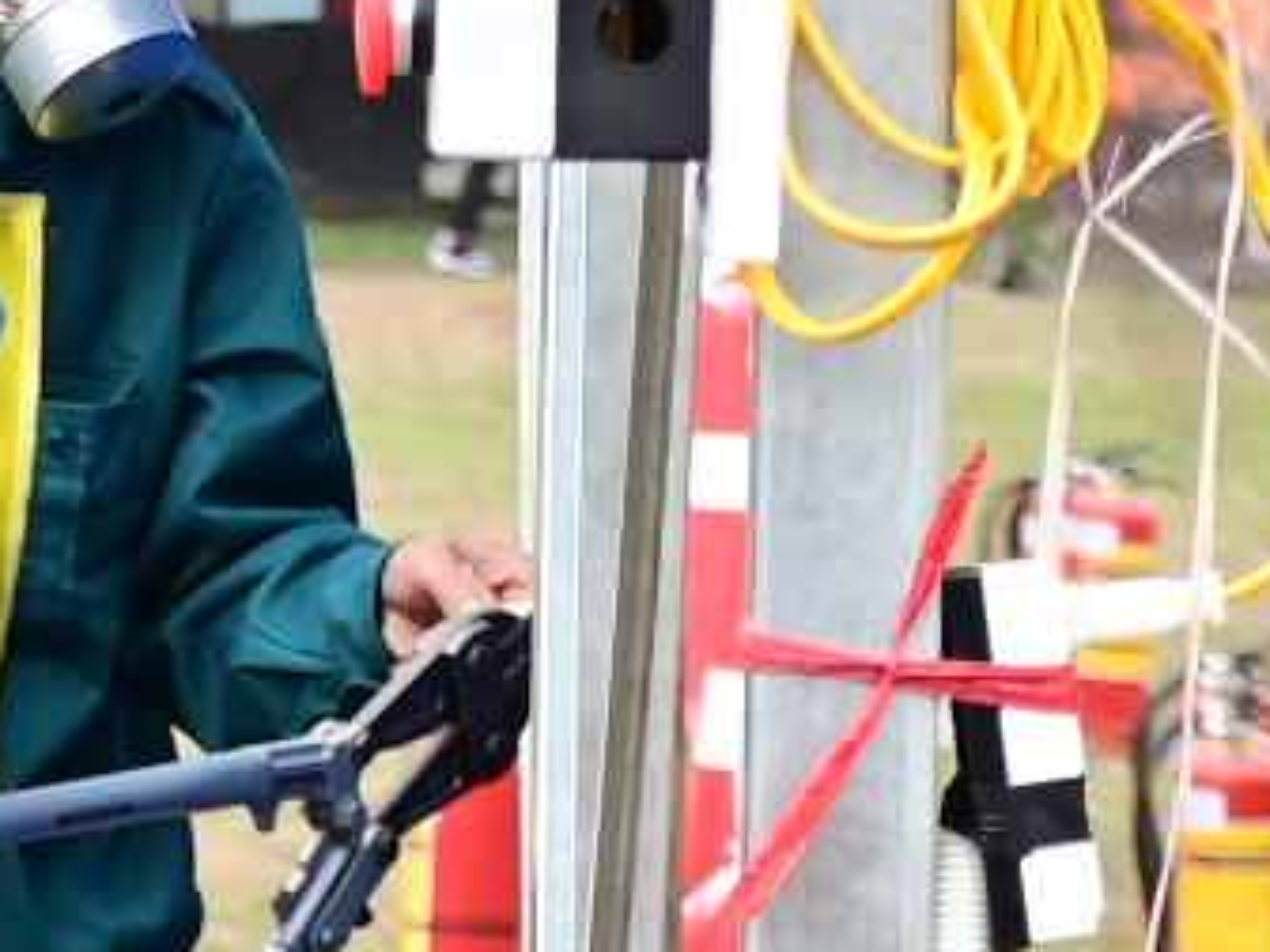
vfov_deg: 4.4
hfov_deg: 5.8
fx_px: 12401
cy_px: 438
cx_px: -586
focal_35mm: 338
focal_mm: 40
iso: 400
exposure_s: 1/200
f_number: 4.5
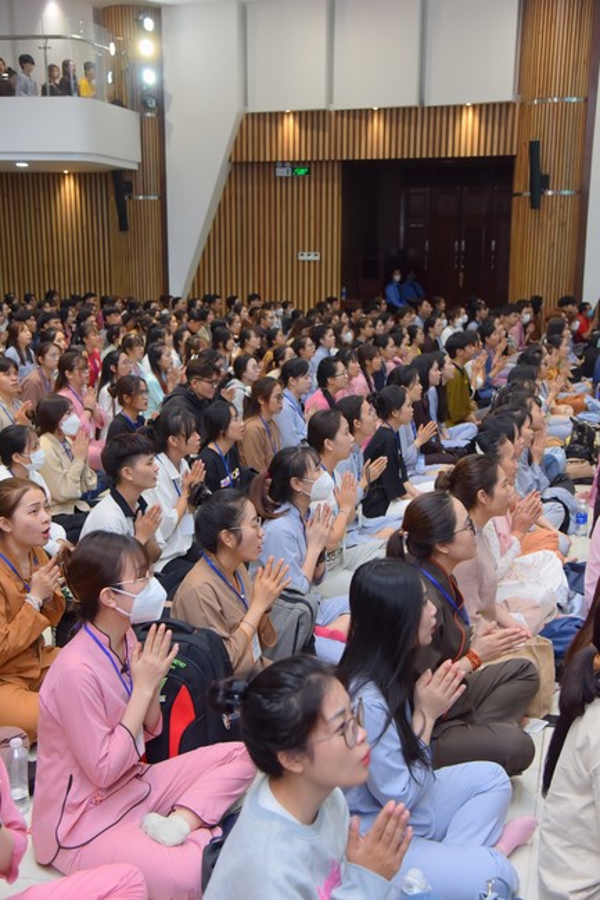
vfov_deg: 44.5
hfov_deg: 30.5
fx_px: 1101
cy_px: 450
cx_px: 300
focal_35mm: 44
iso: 1250
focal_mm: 44
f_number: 5
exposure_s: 1/125
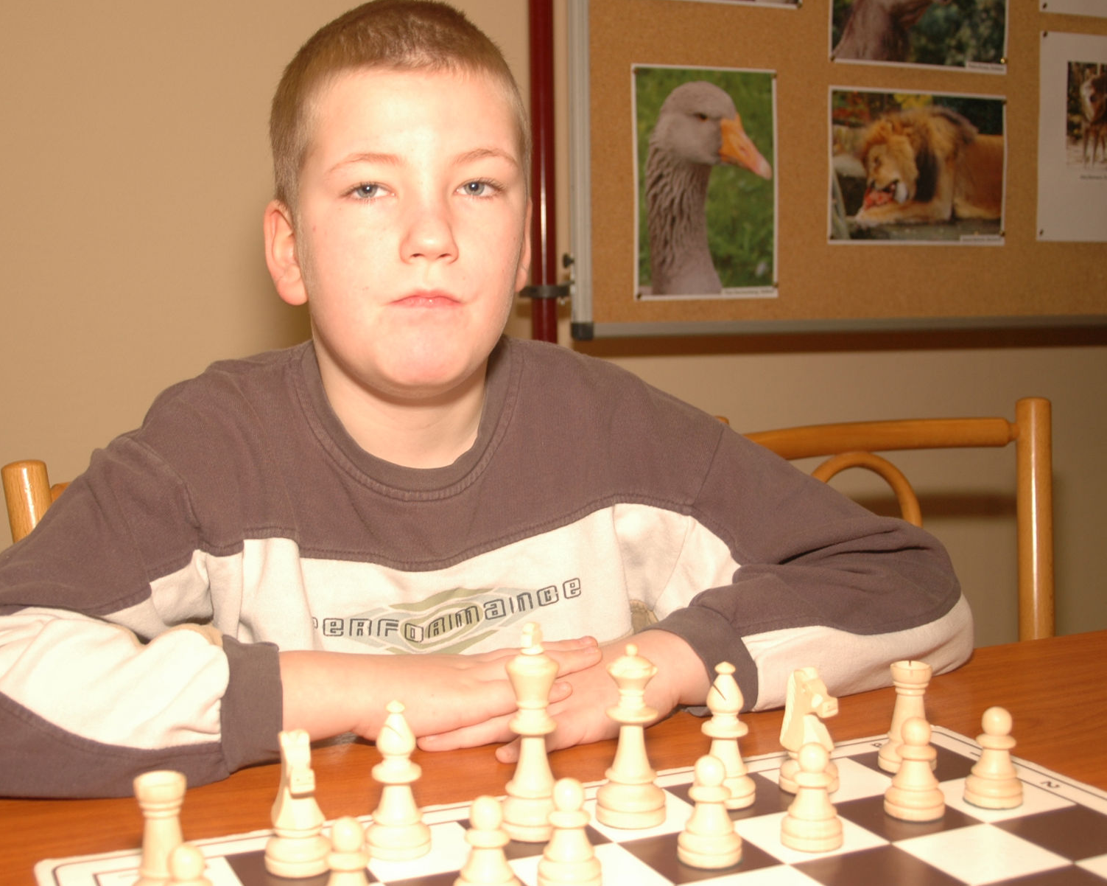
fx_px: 1507
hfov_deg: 40.3
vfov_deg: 32.7
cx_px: 500
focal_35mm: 46
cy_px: 459
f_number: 4
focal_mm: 24
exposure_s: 1/60
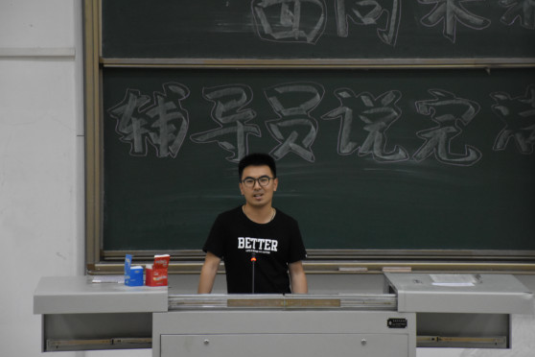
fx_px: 2556
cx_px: 276
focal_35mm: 172
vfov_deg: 8.0
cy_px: 173
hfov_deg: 11.9
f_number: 5.6
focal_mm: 100
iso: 2800
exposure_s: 1/60
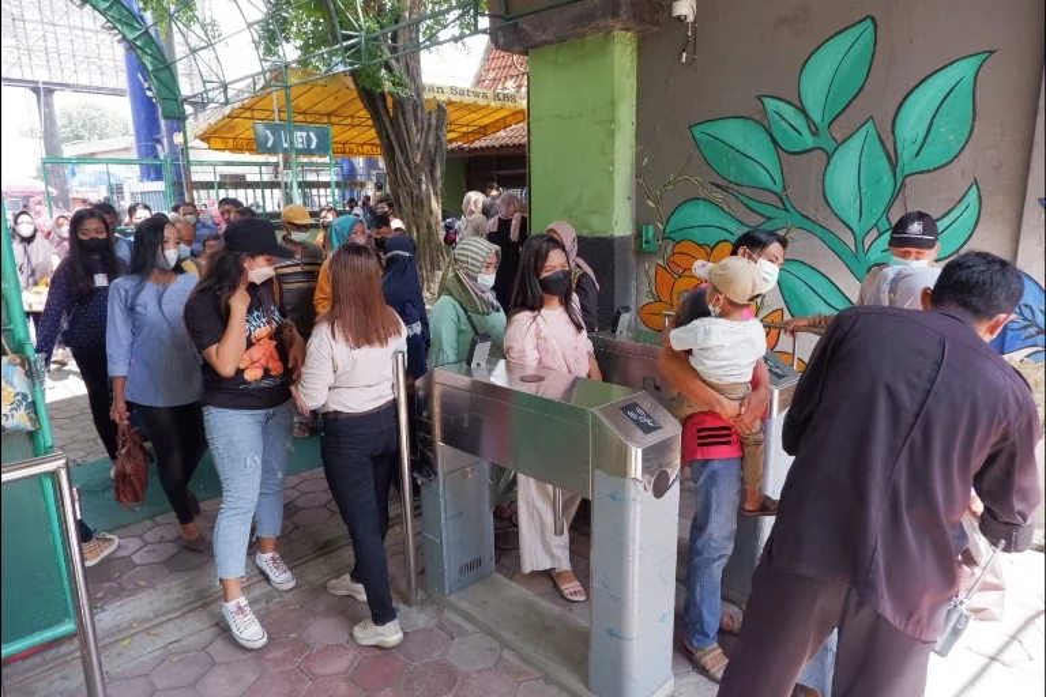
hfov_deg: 76.1
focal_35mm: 23
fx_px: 668
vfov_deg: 55.1
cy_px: 348
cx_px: 523
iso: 4000
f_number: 4
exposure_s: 1/1250
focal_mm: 15
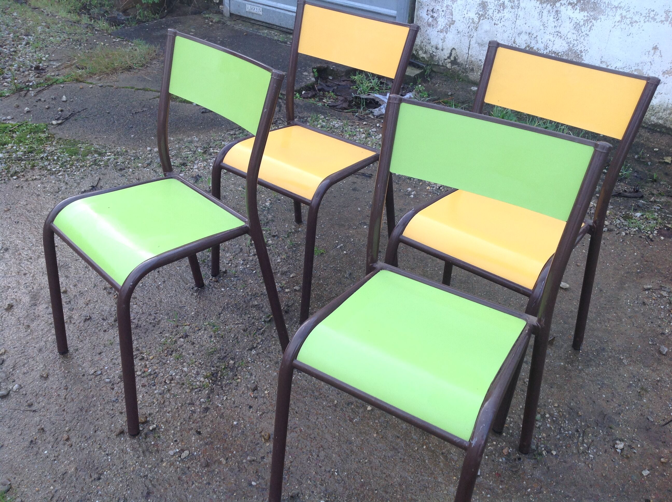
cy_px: 251
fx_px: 678
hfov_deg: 52.7
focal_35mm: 35
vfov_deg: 40.6
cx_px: 336
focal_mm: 4.28
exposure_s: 1/120
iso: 64
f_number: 2.4
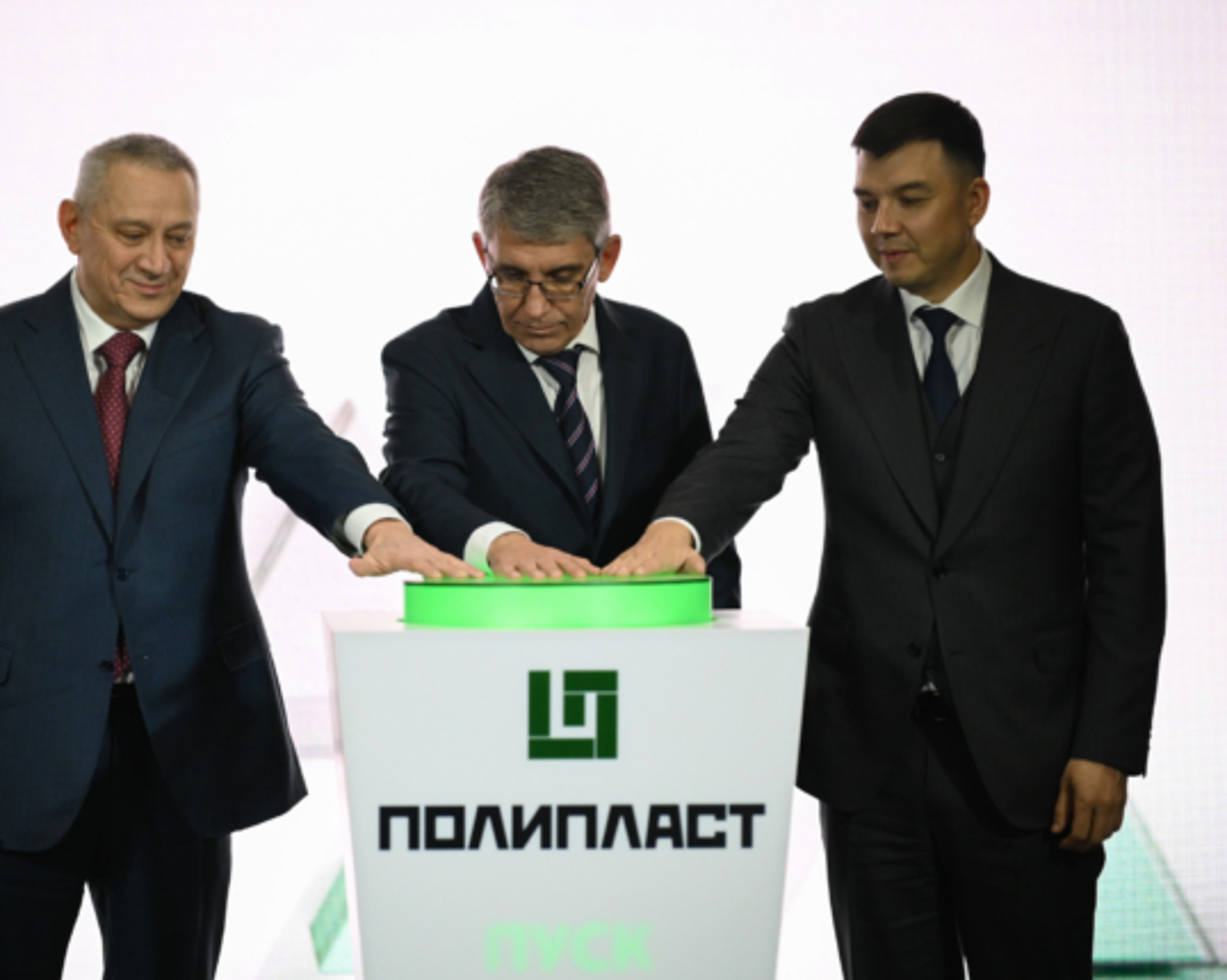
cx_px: 520
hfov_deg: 11.4
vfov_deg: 9.1
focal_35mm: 170
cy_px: 489
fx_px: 6171
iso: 2000
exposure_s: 1/400
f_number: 2.8
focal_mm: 150
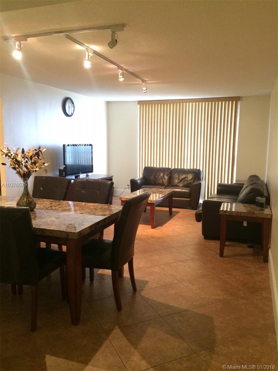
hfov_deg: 46.8
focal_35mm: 30
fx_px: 321
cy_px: 186
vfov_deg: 60.0
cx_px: 139
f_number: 2.2
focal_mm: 4.12
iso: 320
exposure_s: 1/15
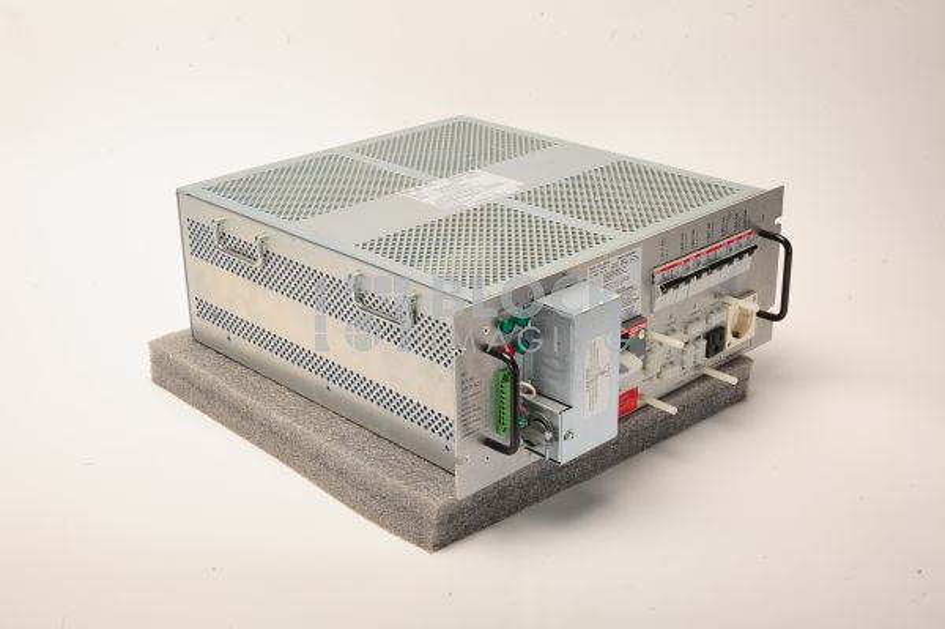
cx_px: 472
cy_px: 314
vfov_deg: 26.9
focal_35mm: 50
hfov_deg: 39.6
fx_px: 1311
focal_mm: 50
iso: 320
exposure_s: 1/200
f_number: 16
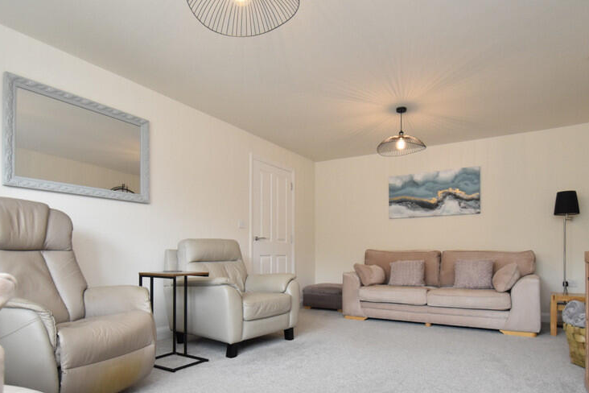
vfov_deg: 59.0
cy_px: 236
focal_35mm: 21
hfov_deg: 80.8
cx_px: 331
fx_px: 344
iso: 800
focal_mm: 10
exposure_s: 1/160
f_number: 3.5
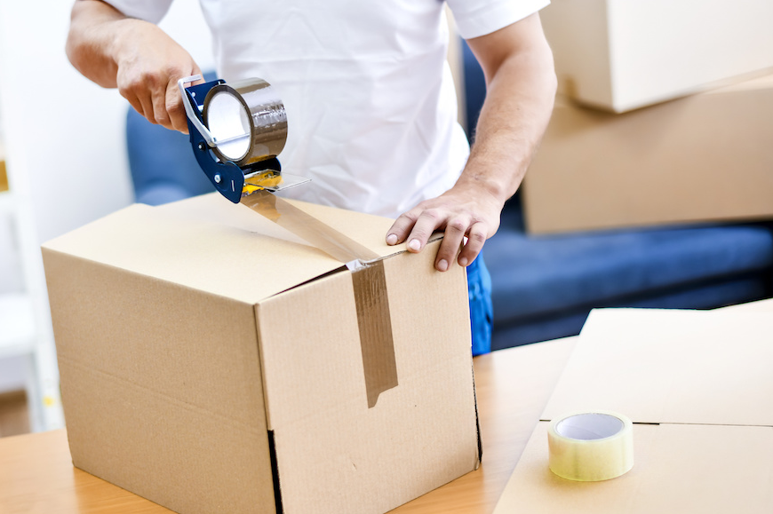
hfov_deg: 29.2
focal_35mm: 69
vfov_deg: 19.7
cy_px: 272
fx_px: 1481
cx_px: 332
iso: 500
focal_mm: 50
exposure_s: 1/200
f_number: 1.8
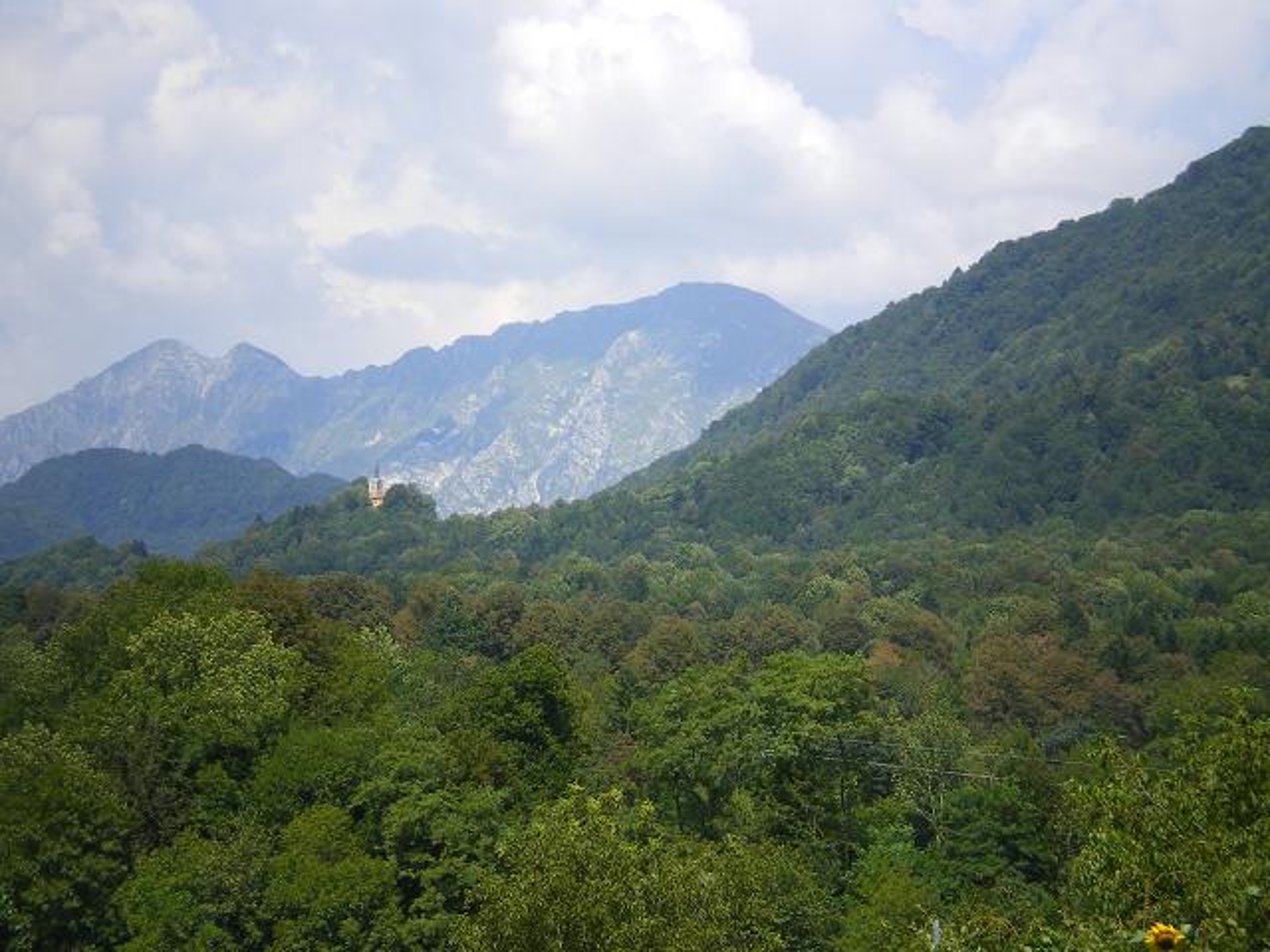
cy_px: 476
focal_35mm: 114
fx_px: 4182
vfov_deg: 13.0
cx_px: 635
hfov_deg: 17.3
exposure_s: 1/80
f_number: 8.5
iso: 64
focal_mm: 18.9
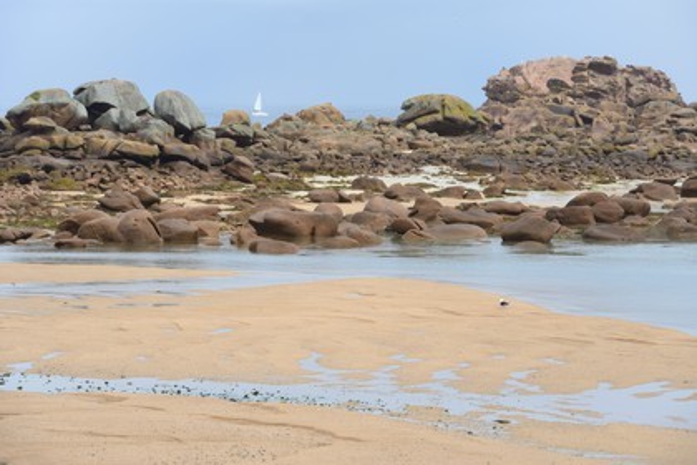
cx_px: 348
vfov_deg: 6.9
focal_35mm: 200
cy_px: 232
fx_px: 3872
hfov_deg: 10.3
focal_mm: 200
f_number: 11
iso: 200
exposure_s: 1/125
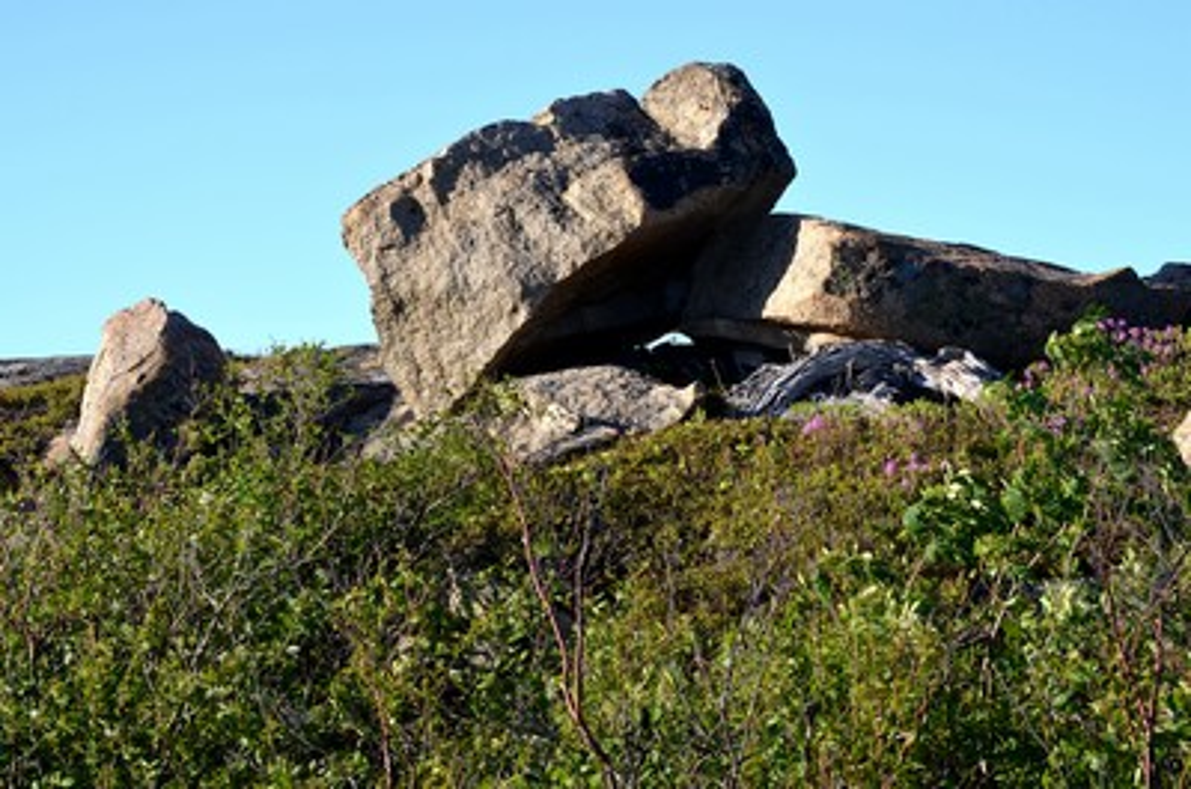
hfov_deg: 19.0
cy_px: 394
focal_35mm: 108
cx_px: 596
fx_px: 3566
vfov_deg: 12.6
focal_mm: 72
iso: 180
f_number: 8
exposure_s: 1/250
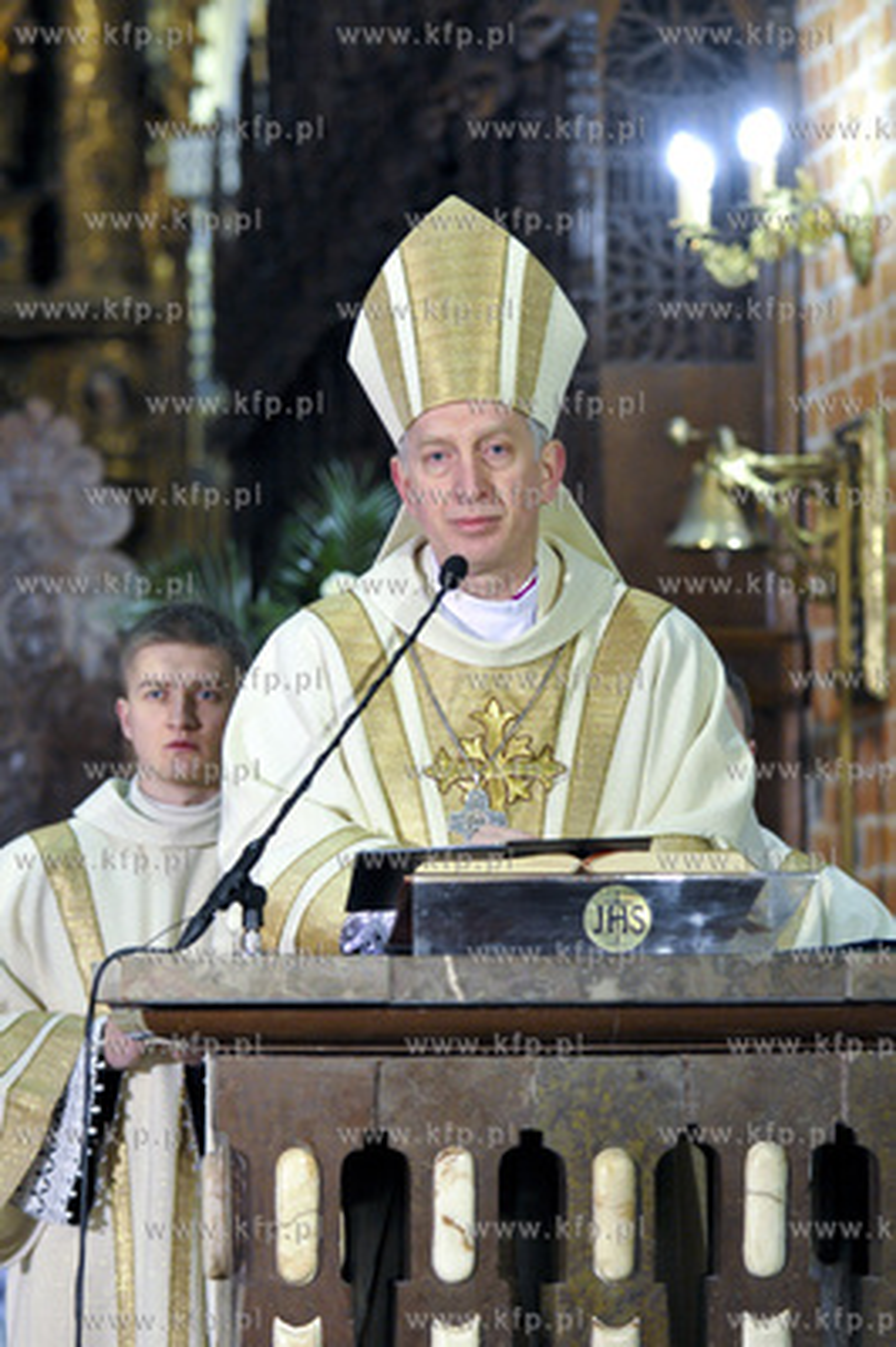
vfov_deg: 14.4
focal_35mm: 142
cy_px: 674
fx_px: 5329
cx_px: 448
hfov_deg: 9.6
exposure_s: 1/60
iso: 1600
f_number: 2.8
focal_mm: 95
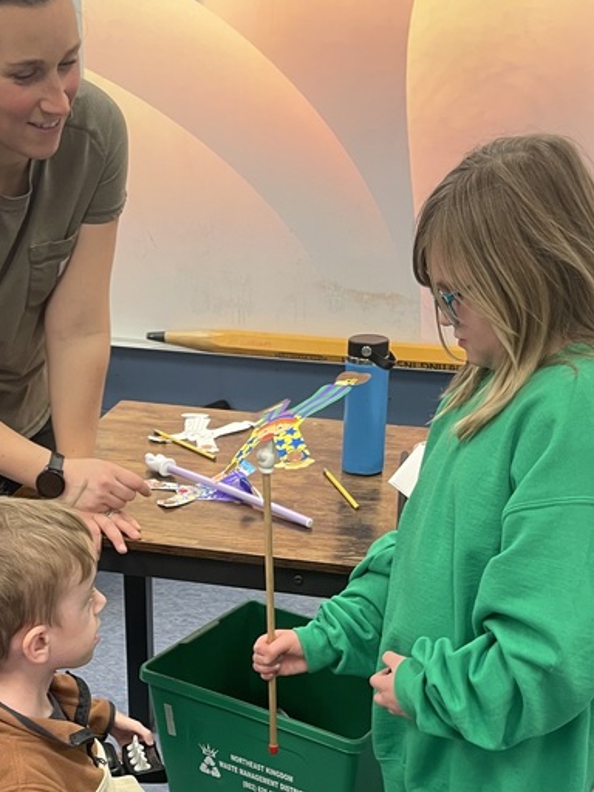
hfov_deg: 28.0
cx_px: 274
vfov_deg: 34.8
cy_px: 708
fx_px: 1190
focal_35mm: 52
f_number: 1.6
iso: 125
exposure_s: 1/60
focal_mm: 4.2
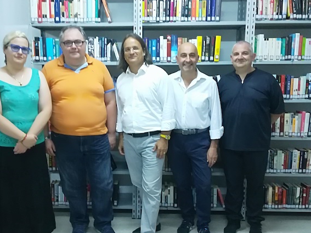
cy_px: 129
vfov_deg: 36.8
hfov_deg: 47.8
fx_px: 350
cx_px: 142
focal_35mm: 39
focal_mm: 3.83
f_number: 2.2
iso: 500
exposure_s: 1/14.3
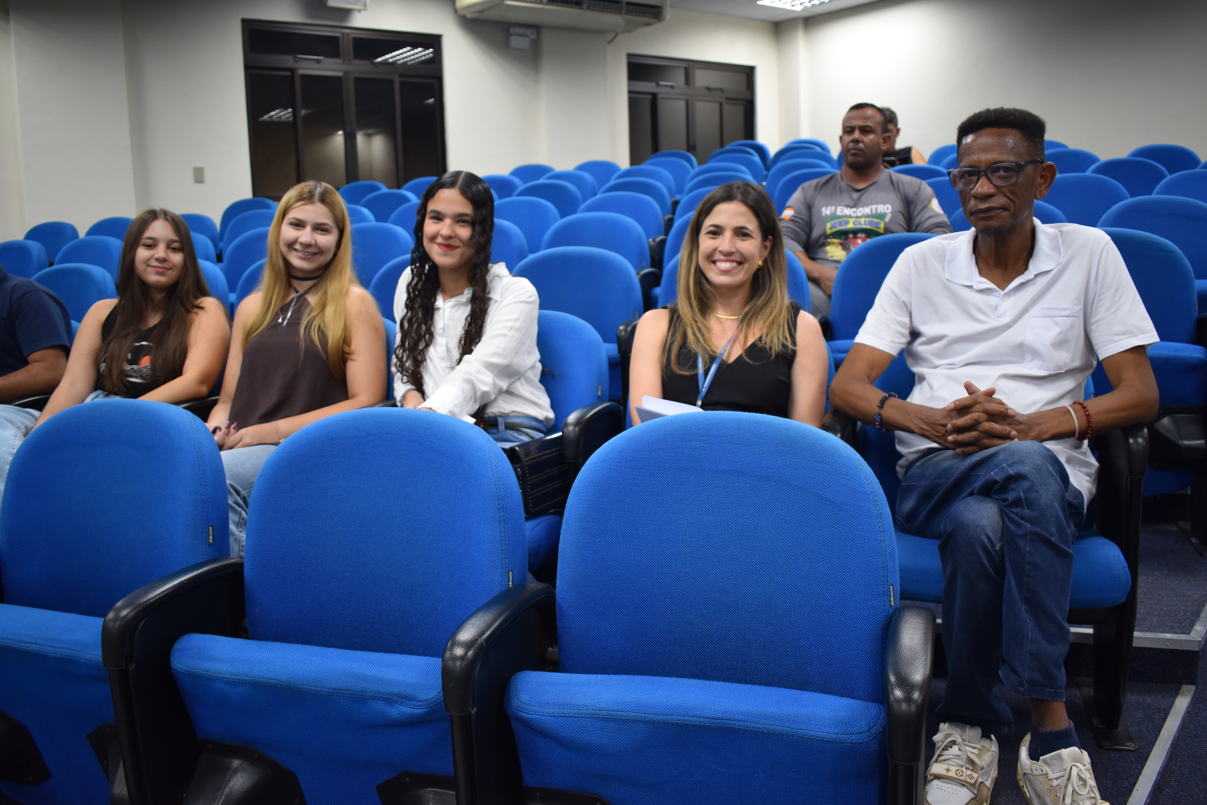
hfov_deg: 61.9
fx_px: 1006
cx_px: 604
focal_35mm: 30
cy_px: 402
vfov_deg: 43.6
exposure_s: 1/60
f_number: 4
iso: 560
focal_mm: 20
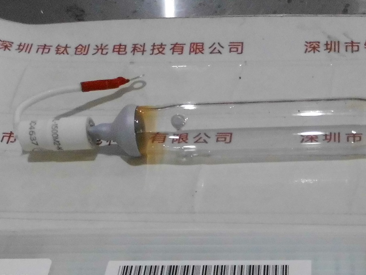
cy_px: 302
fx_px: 613
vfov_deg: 23.6
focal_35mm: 58
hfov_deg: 32.5
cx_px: 282
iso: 400
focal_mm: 4.6
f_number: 3.2
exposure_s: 1/15
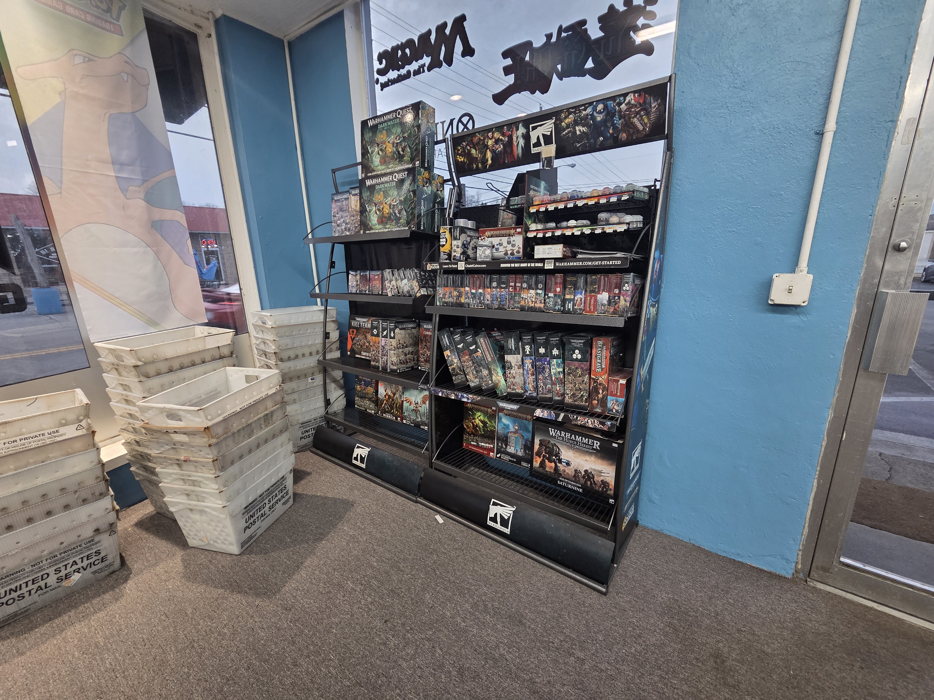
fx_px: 351
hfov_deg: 106.2
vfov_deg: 89.9
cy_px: 350
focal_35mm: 13
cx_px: 467
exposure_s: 1/60
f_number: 2.2
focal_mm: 2.2
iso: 200
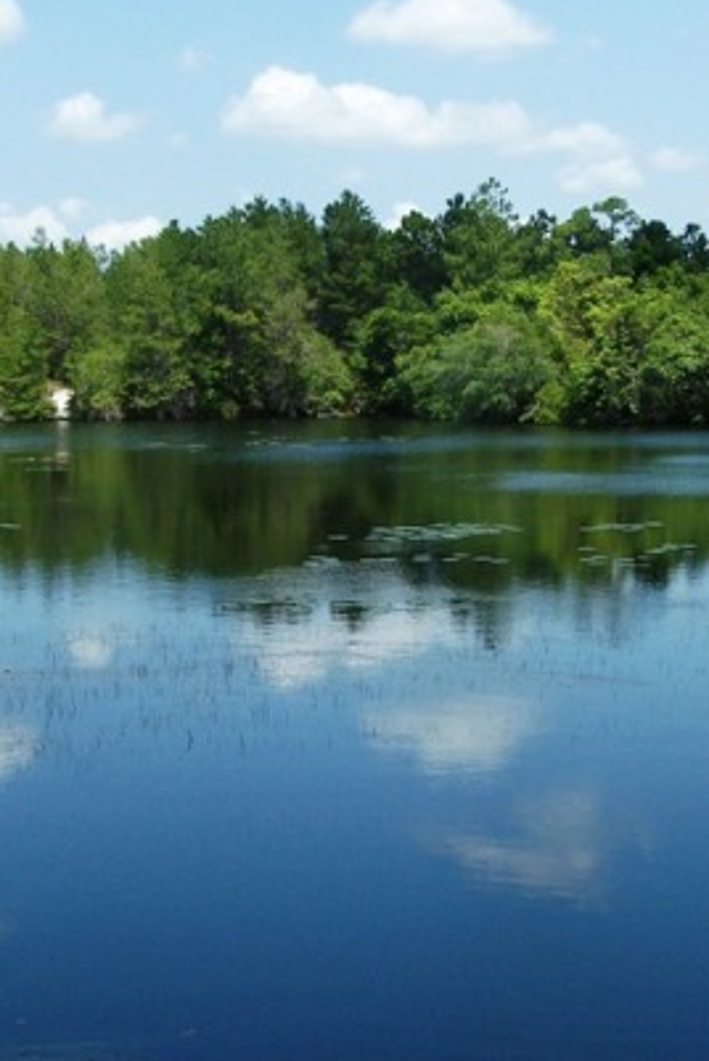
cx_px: 402
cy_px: 516
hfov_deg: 21.6
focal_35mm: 63
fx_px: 1858
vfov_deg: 31.9
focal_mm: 6.3
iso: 80
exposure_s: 1/750
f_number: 4
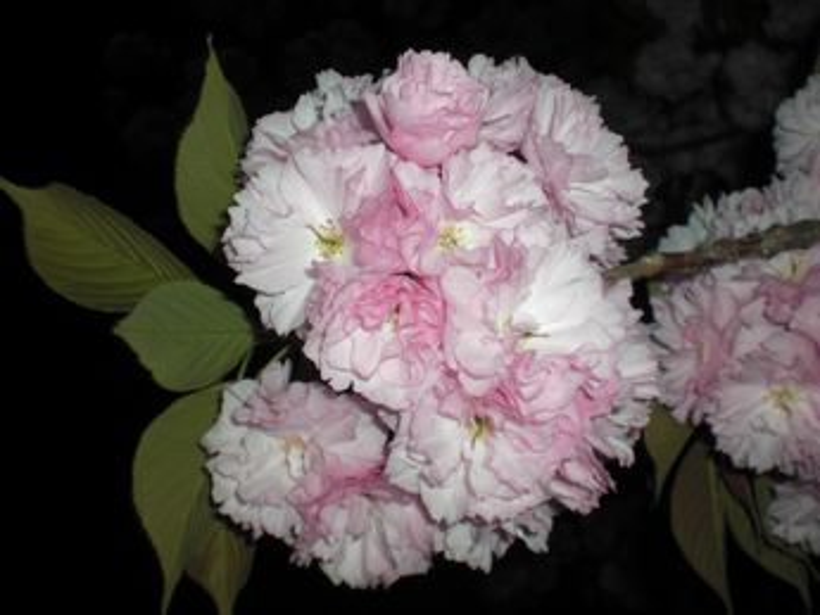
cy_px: 308
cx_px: 410
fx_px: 900
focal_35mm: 38
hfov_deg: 49.0
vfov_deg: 37.7
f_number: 5.6
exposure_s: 1/60
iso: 64
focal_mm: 6.3
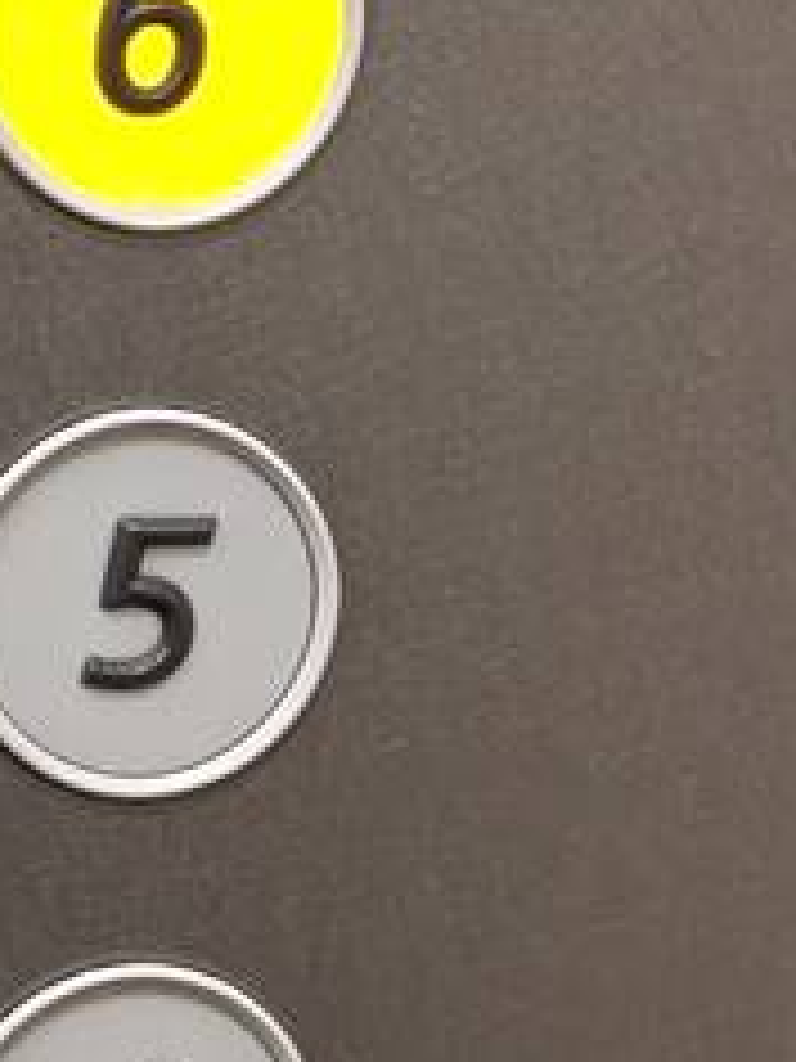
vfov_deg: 12.1
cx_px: -47
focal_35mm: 163
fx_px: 4998
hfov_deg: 9.0
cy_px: 896
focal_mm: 6.9
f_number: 1.68
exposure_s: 1/135
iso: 795
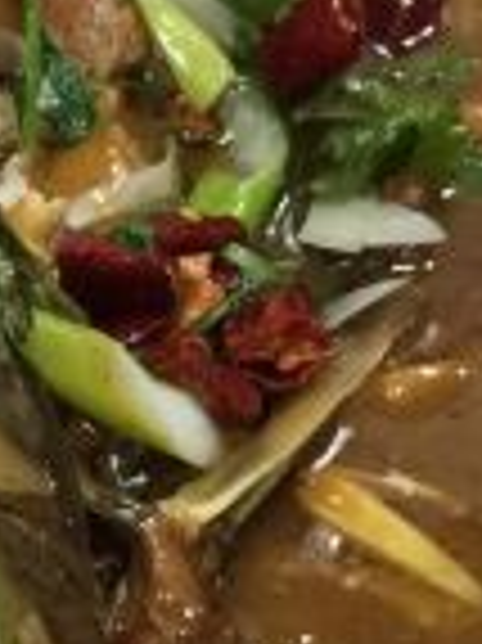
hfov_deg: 10.1
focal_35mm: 142
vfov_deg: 13.9
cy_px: 266
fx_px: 2640
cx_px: -236
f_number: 2.2
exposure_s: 1/17
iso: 125
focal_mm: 4.15
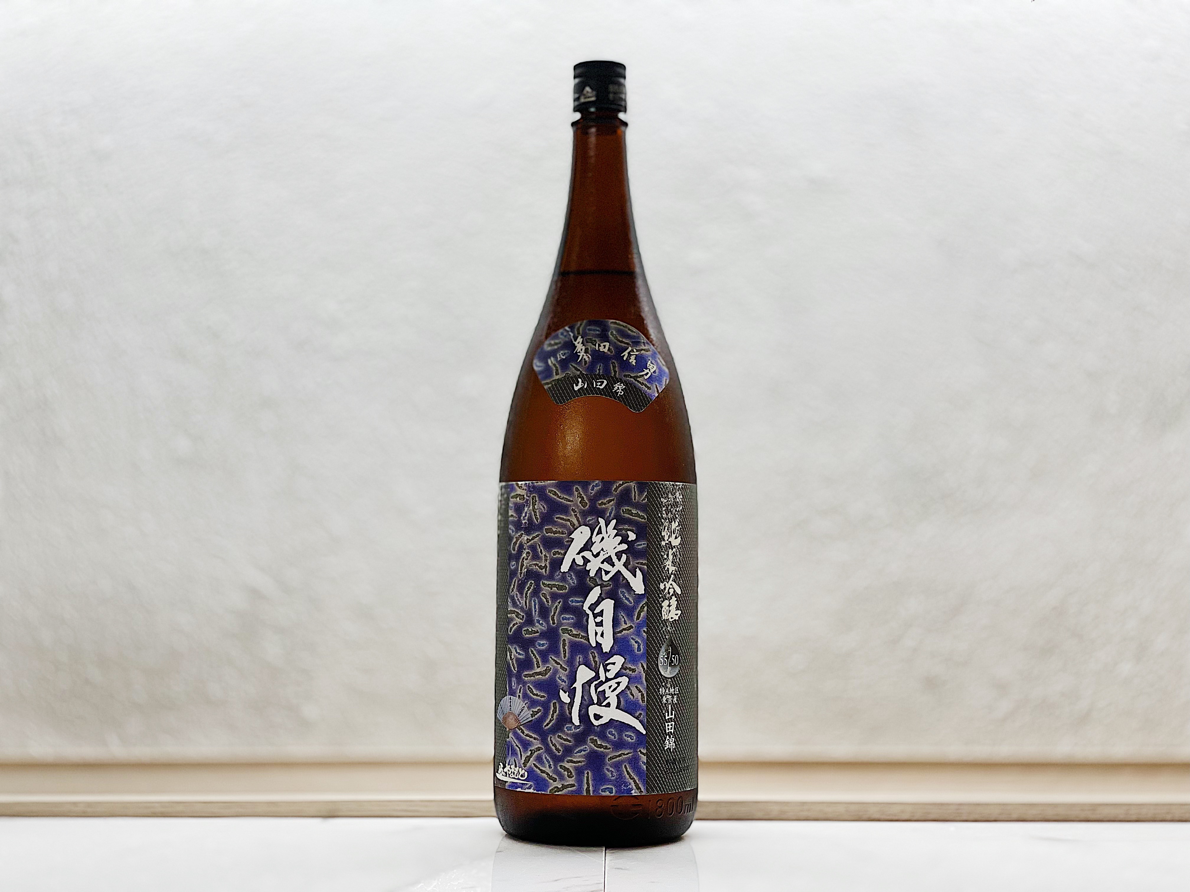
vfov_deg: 28.0
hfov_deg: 36.8
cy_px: 446
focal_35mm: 52
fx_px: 1788
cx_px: 595
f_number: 2
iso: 50
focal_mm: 6
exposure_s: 1/100
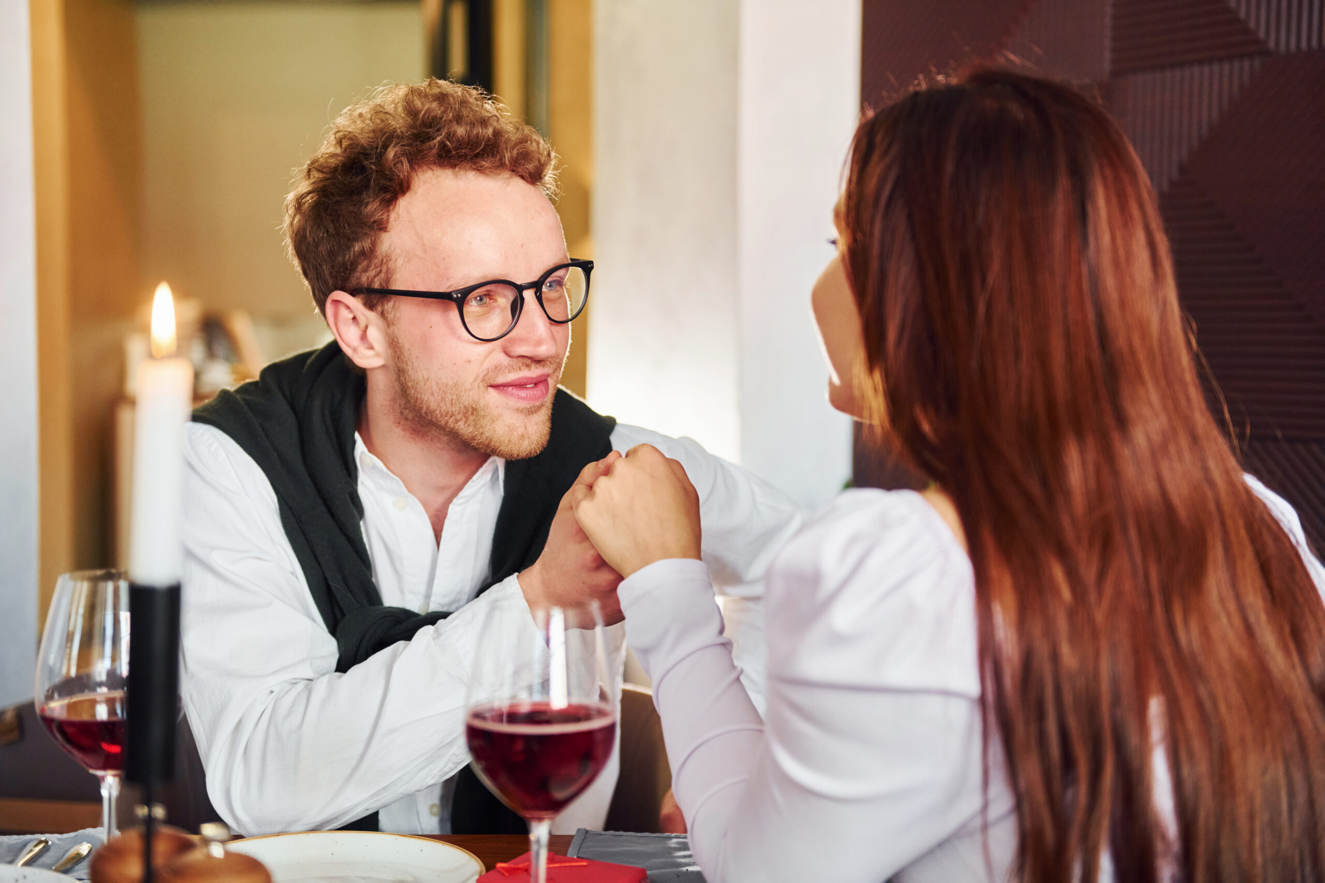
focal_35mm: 55
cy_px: 442
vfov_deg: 24.6
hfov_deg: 36.2
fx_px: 2024
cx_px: 662
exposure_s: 1/160
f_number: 2.8
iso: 1000
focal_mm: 55
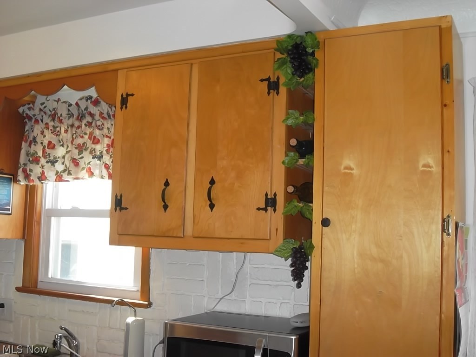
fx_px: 605
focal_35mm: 44
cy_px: 178
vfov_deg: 32.9
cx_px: 238
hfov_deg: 42.9
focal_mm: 7.8
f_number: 4.5
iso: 240
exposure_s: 1/52
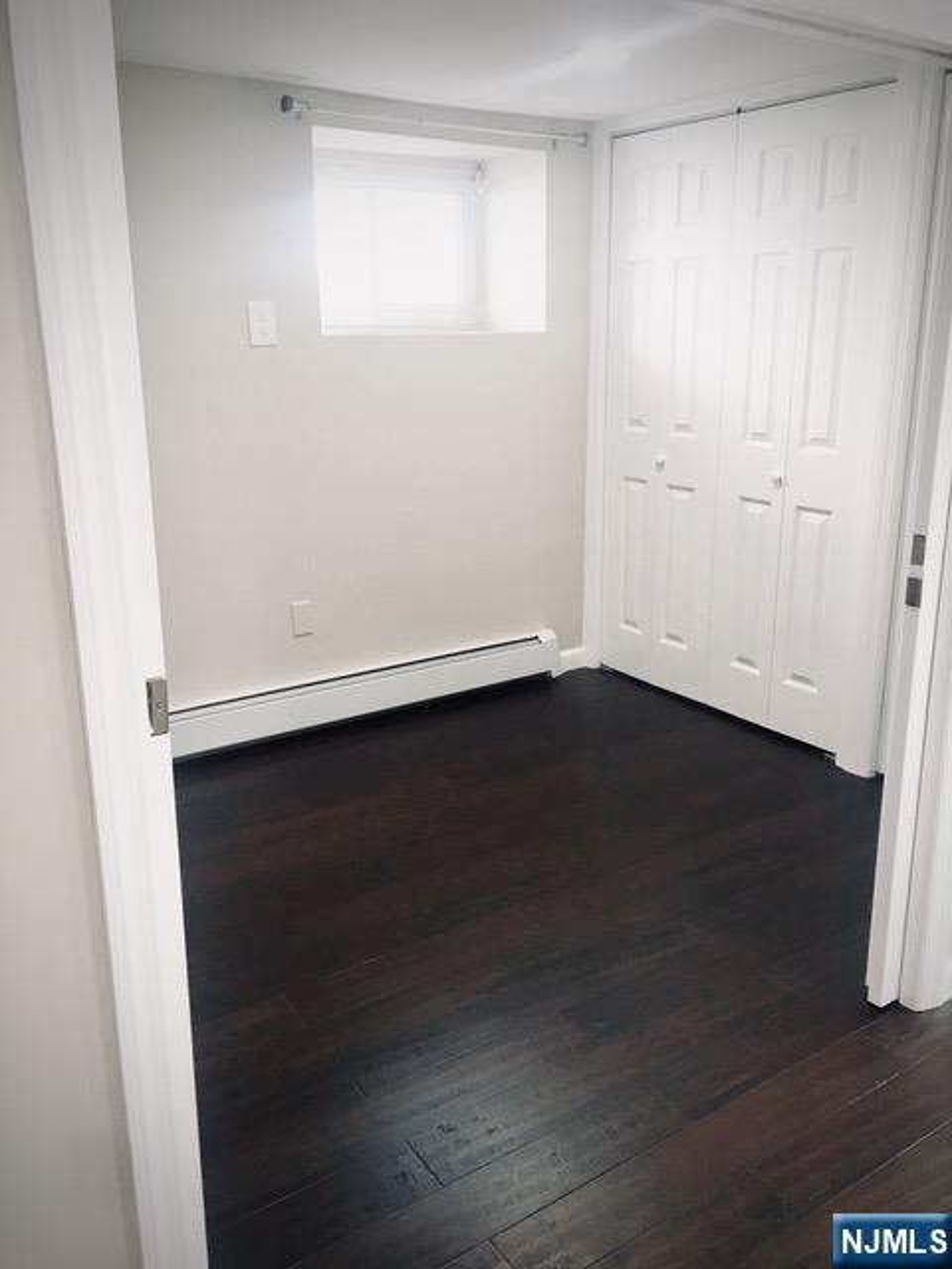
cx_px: 476
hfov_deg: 48.2
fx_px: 1063
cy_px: 634
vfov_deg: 61.7
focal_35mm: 29
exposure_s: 1/15
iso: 25
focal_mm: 4.15
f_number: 2.2
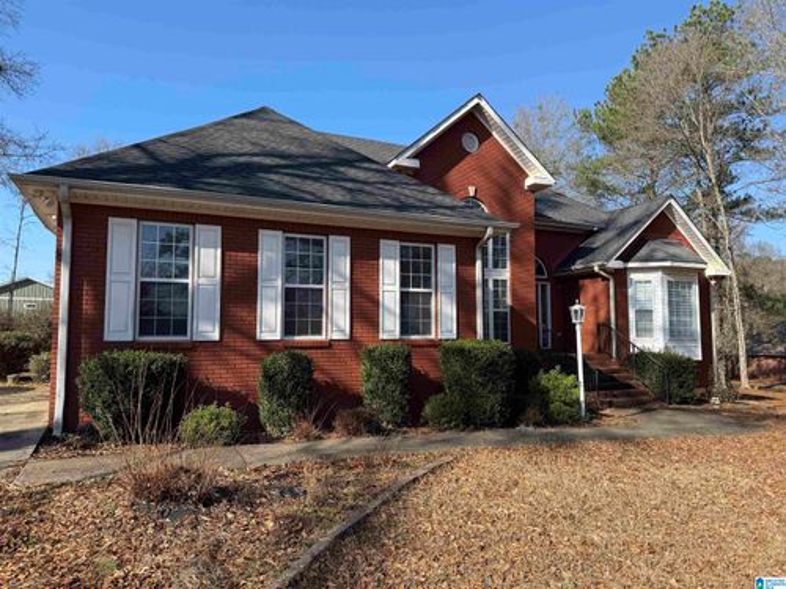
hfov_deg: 71.6
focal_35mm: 24
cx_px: 393
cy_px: 294
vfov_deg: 56.8
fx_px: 545
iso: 80
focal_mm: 6.76
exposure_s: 1/2232
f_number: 1.78
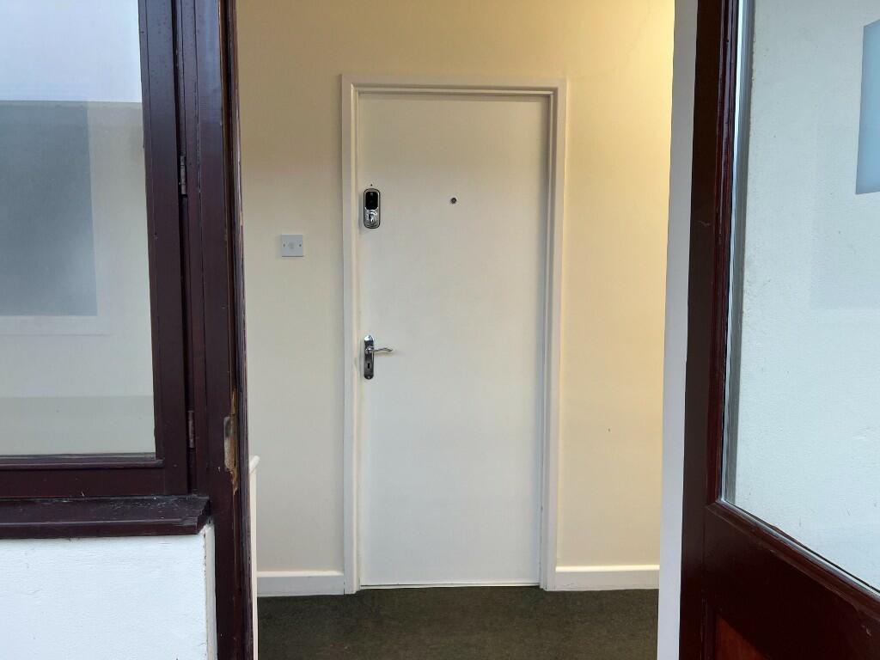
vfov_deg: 53.1
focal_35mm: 26
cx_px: 440
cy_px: 330
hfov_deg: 67.3
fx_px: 661
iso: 64
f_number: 1.5
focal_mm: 5.7
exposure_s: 1/100
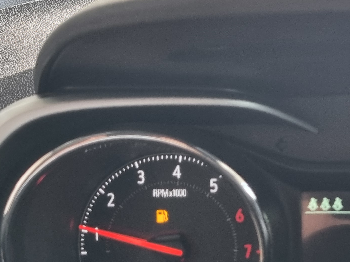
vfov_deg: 19.5
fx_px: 748
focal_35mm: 74
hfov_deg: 25.3
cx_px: 336
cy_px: 237
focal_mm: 5.4
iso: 160
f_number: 1.8
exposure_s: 1/120
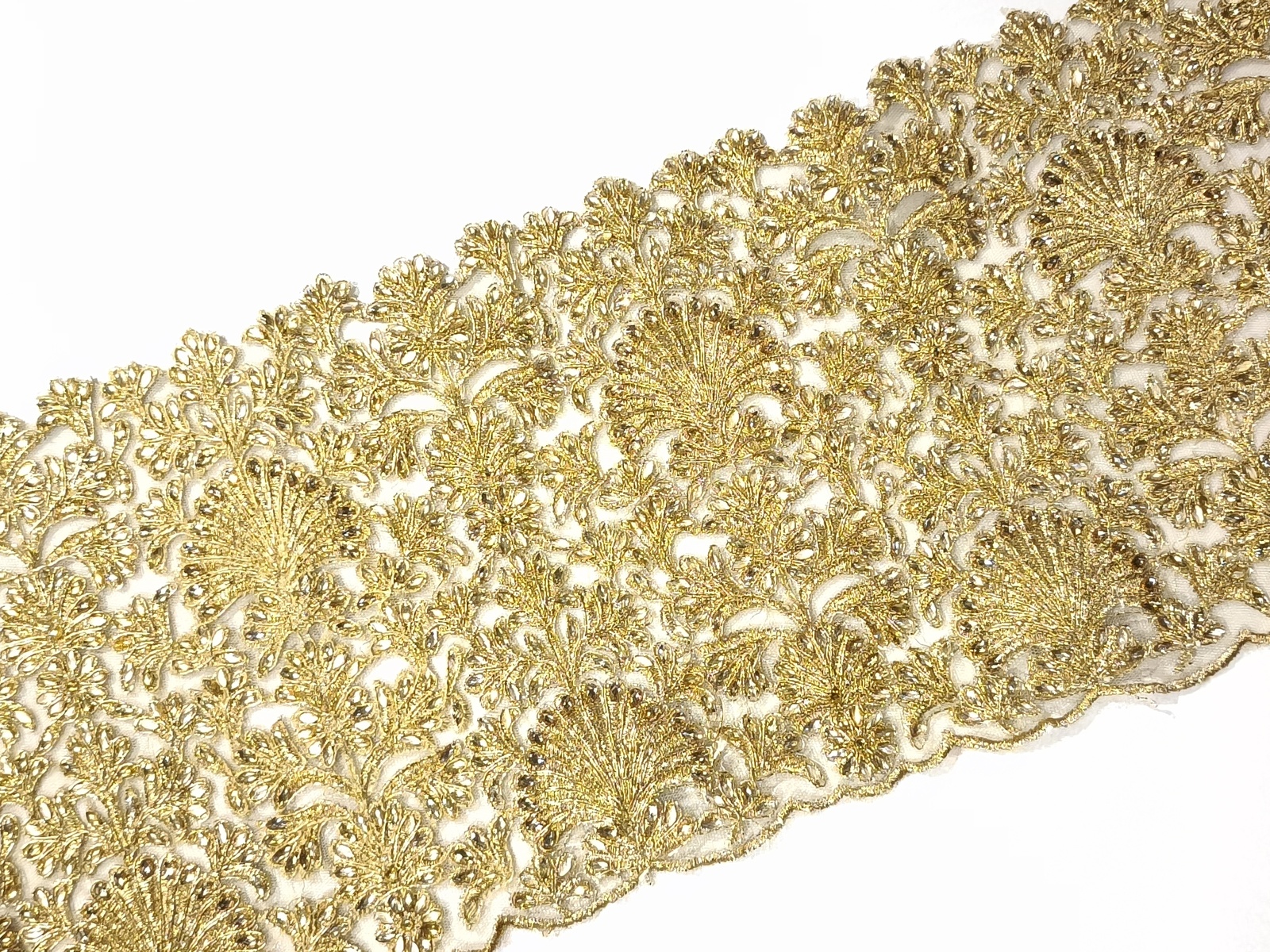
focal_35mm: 46
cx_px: 635
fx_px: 1688
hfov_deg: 41.2
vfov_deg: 31.5
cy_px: 476
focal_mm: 6.57
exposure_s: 1/1902
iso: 2000
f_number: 1.6
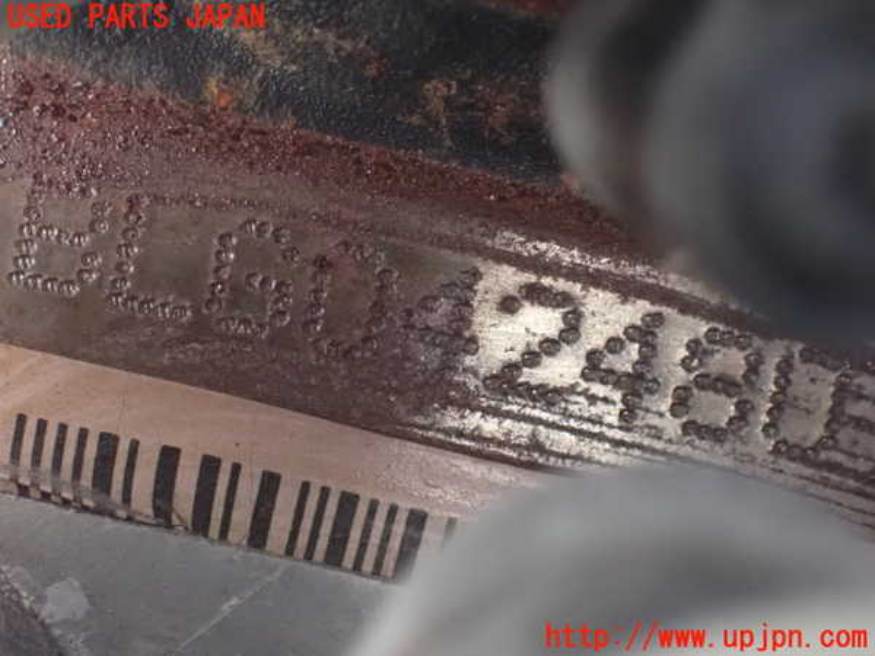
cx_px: 438
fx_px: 2528
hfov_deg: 19.6
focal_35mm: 100
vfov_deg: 14.8
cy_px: 328
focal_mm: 18
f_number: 4.9
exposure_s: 1/80
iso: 1600
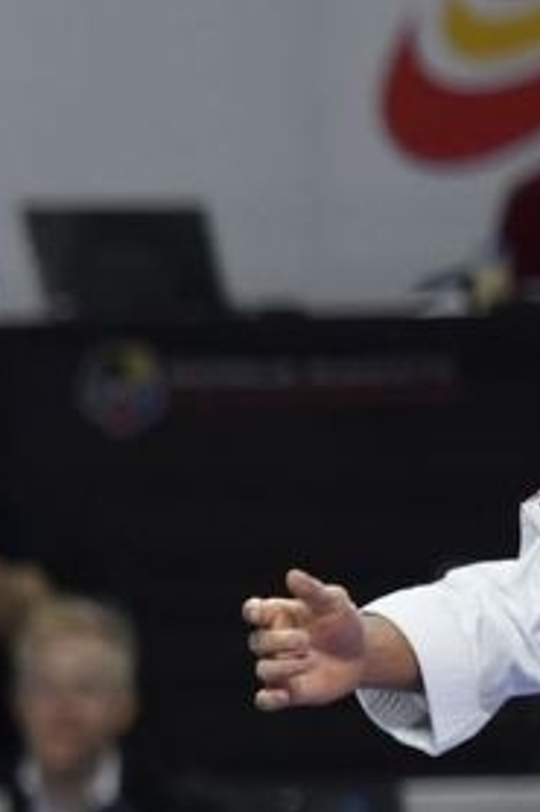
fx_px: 22616
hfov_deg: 1.4
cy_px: 572
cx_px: -1381
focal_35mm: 1004
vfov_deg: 2.1
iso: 800
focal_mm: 155
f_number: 2.8
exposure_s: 1/800
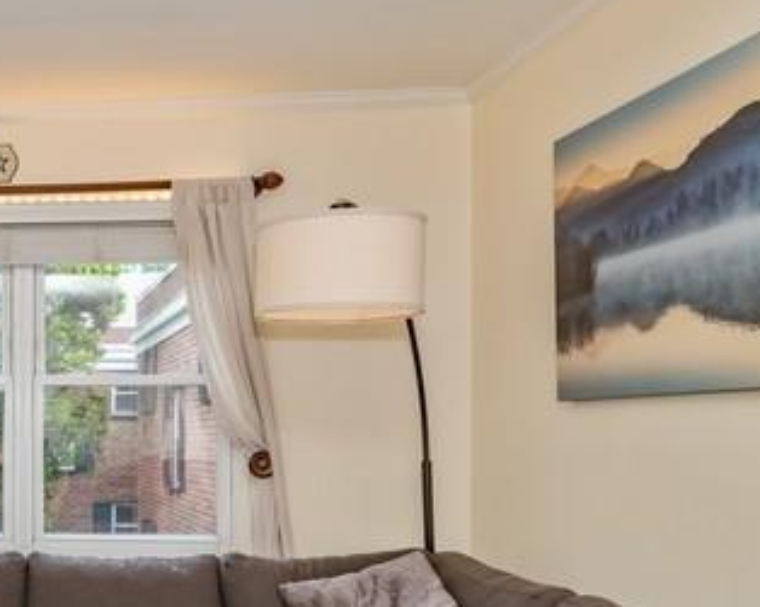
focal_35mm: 43
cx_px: -188
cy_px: 505
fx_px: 967
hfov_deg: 33.4
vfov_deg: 33.6
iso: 320
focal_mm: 16
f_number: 8
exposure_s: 1/100
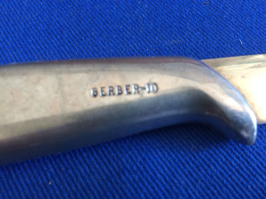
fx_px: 223
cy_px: 100
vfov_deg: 48.2
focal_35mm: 29
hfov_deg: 61.7
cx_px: 133
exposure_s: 1/30
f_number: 2.2
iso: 125
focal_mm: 4.15
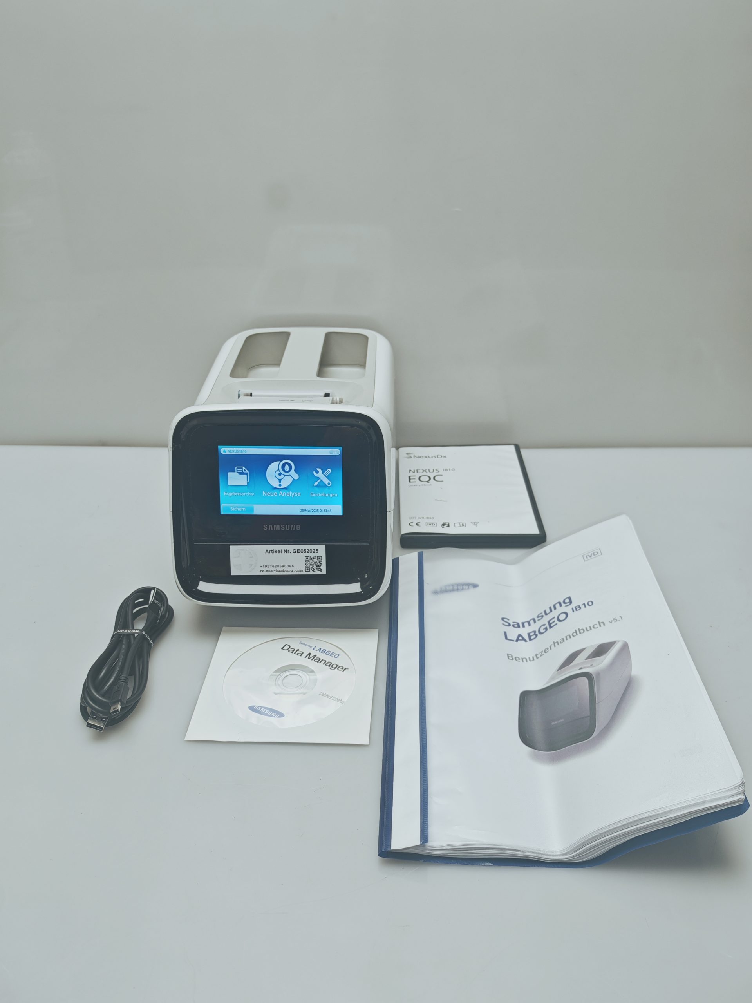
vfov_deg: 65.3
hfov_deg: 51.4
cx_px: 376
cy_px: 502
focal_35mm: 27
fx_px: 782
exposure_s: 1/100
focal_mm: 6.83
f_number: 2
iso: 50
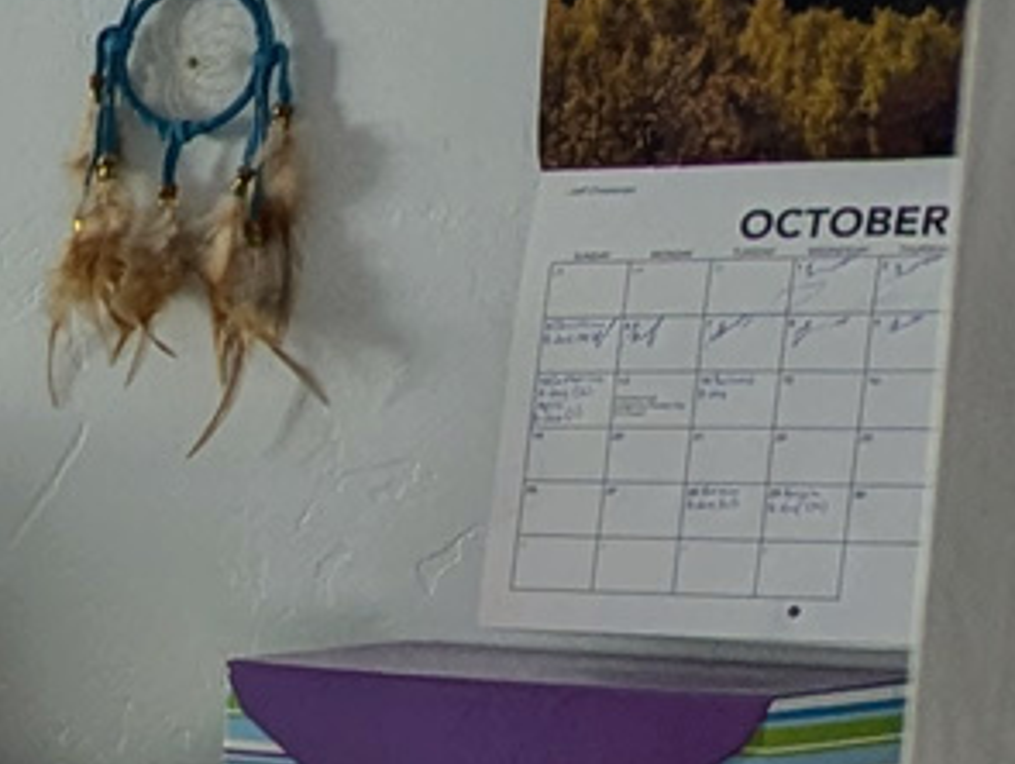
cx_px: -2082
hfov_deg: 9.3
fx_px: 4873
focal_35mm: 166
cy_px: 1019
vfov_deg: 8.8
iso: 87
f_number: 1.85
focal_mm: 6.81
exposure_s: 1/120
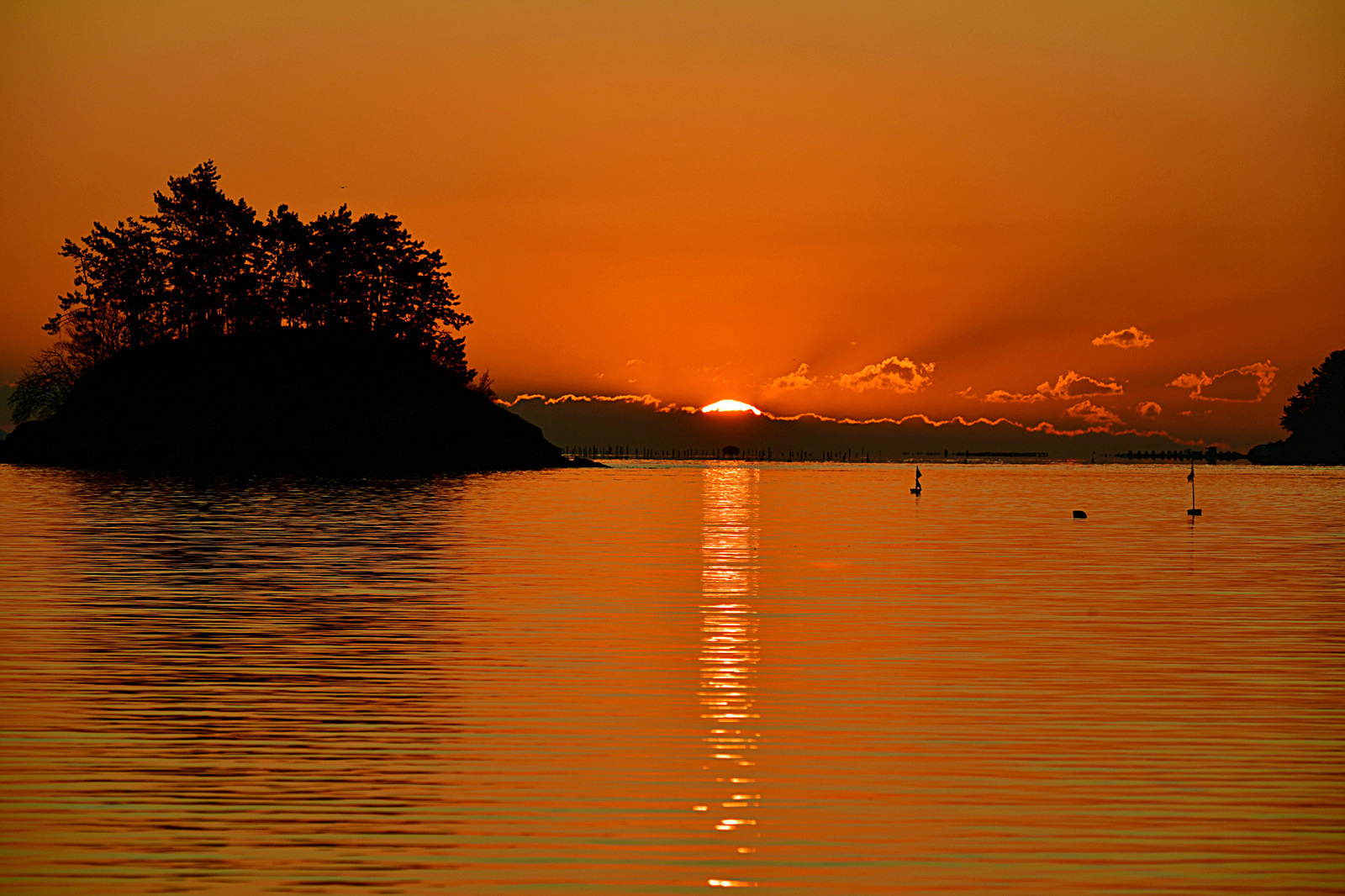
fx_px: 8217
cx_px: 672
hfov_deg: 9.4
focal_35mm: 220
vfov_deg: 6.2
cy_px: 448
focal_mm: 220
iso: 100
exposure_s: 1/40
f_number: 10
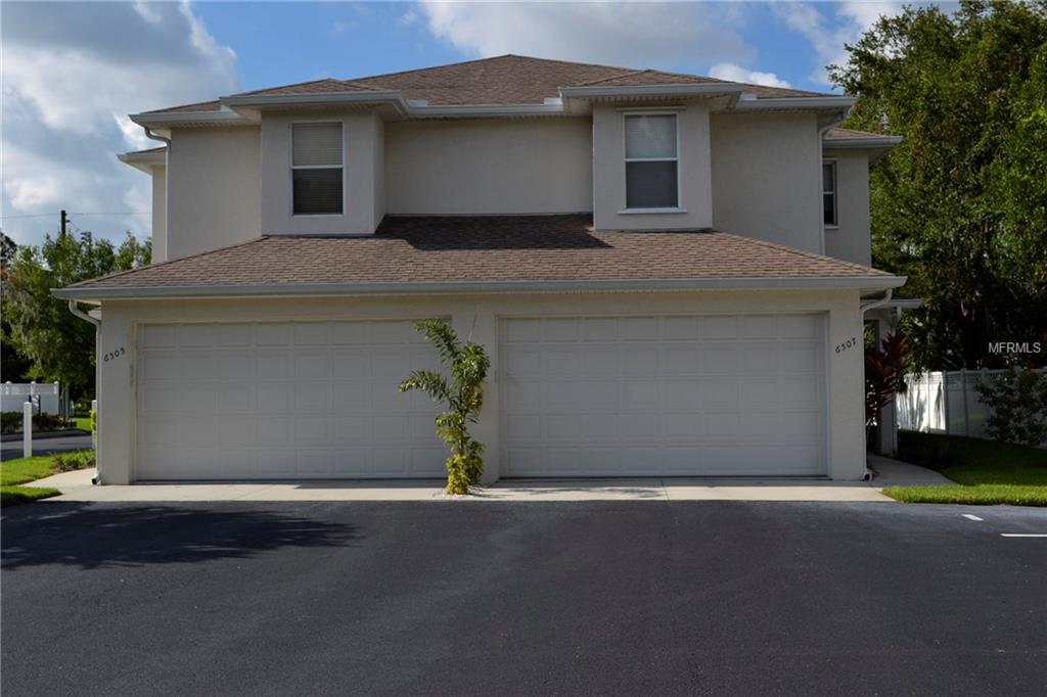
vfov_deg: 34.2
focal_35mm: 39
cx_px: 524
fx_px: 1134
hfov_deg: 49.6
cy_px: 348
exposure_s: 1/250
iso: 100
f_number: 8
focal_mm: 26
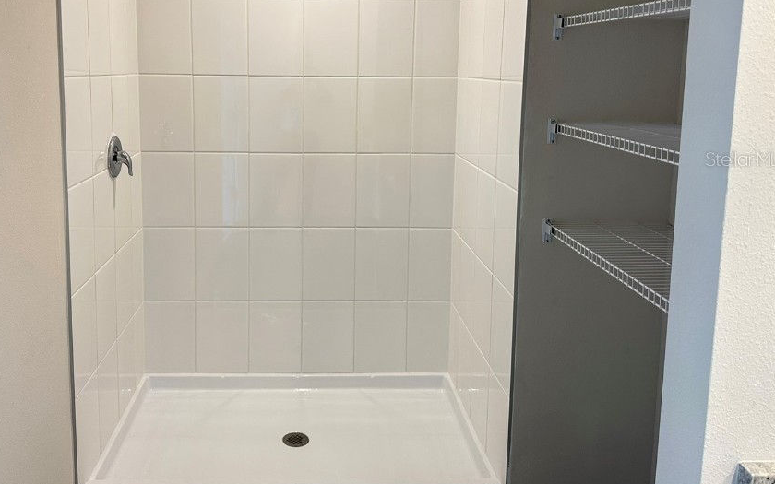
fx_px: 655
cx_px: 320
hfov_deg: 60.8
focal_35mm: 31
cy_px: 159
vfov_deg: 40.1
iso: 125
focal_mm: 6.86
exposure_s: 1/60
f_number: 1.78
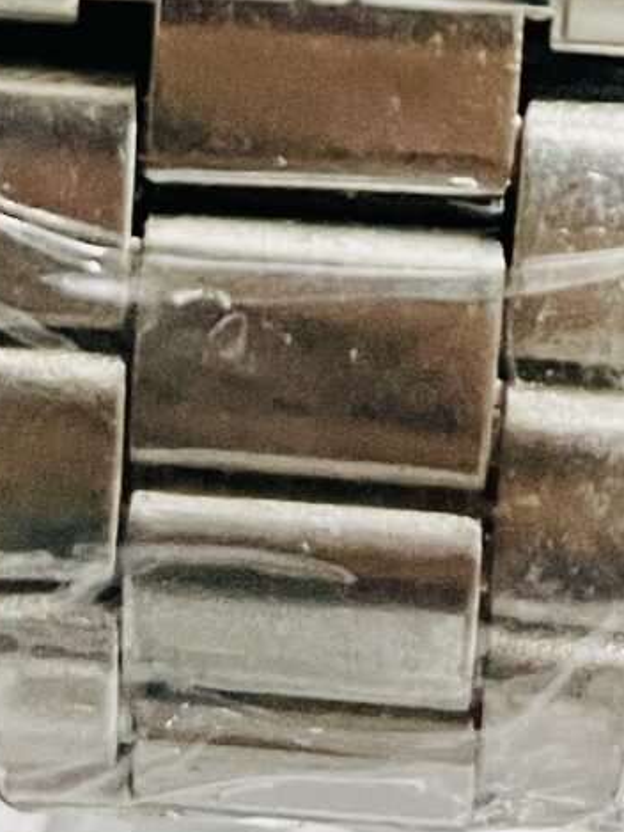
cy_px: -759
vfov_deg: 12.5
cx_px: 542
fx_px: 3411
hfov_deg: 10.4
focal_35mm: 142
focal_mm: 4.2
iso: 250
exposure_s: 1/50
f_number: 1.6
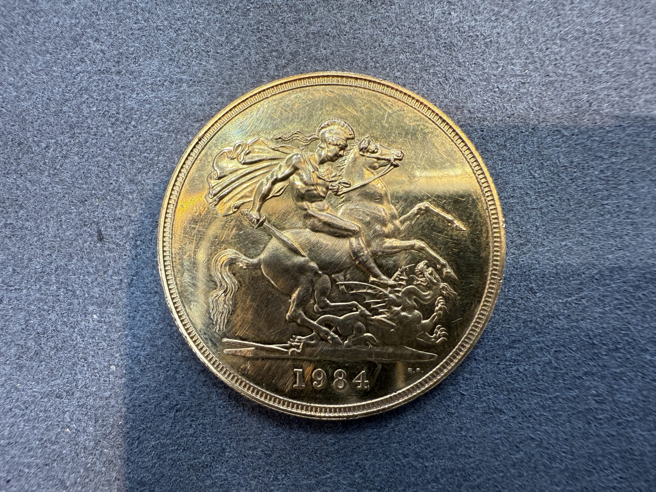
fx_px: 455
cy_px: 246
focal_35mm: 24
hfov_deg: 71.6
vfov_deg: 56.8
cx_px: 328
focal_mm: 2.22
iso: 160
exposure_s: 1/100
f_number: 2.2
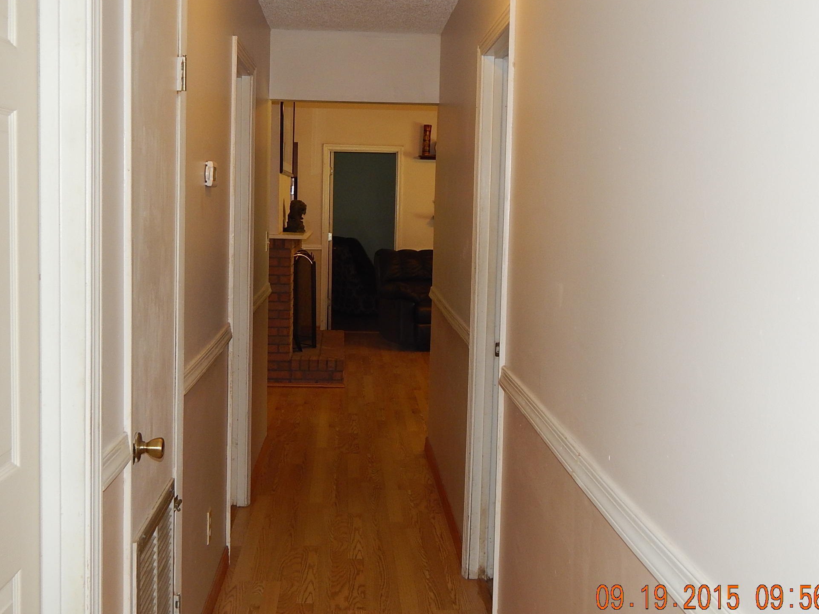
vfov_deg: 32.2
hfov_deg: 42.1
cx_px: 409
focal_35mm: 45
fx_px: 1065
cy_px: 310
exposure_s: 1/30
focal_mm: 6.8
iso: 200
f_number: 3.4
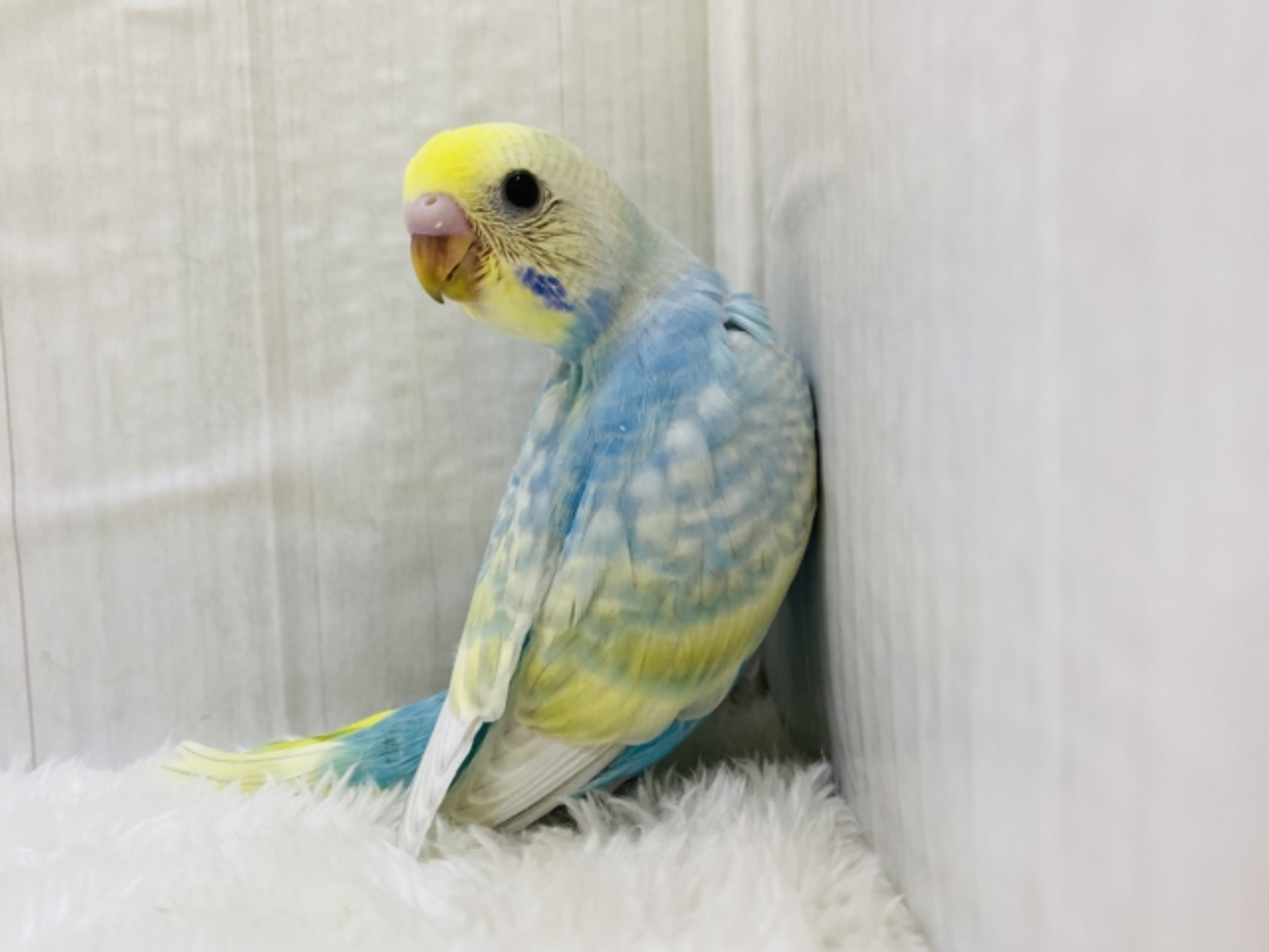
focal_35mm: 25
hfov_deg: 69.4
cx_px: 634
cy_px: 476
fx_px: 916
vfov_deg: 54.9
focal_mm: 4.25
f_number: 1.8
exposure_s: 1/100
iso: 100
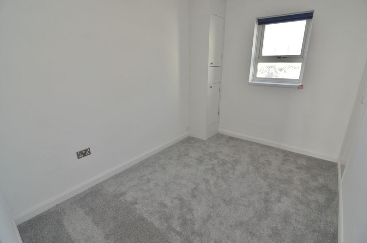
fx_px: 168
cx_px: 184
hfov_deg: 95.1
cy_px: 122
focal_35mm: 16
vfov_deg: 71.8
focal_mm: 11
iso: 400
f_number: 5.6
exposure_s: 1/60
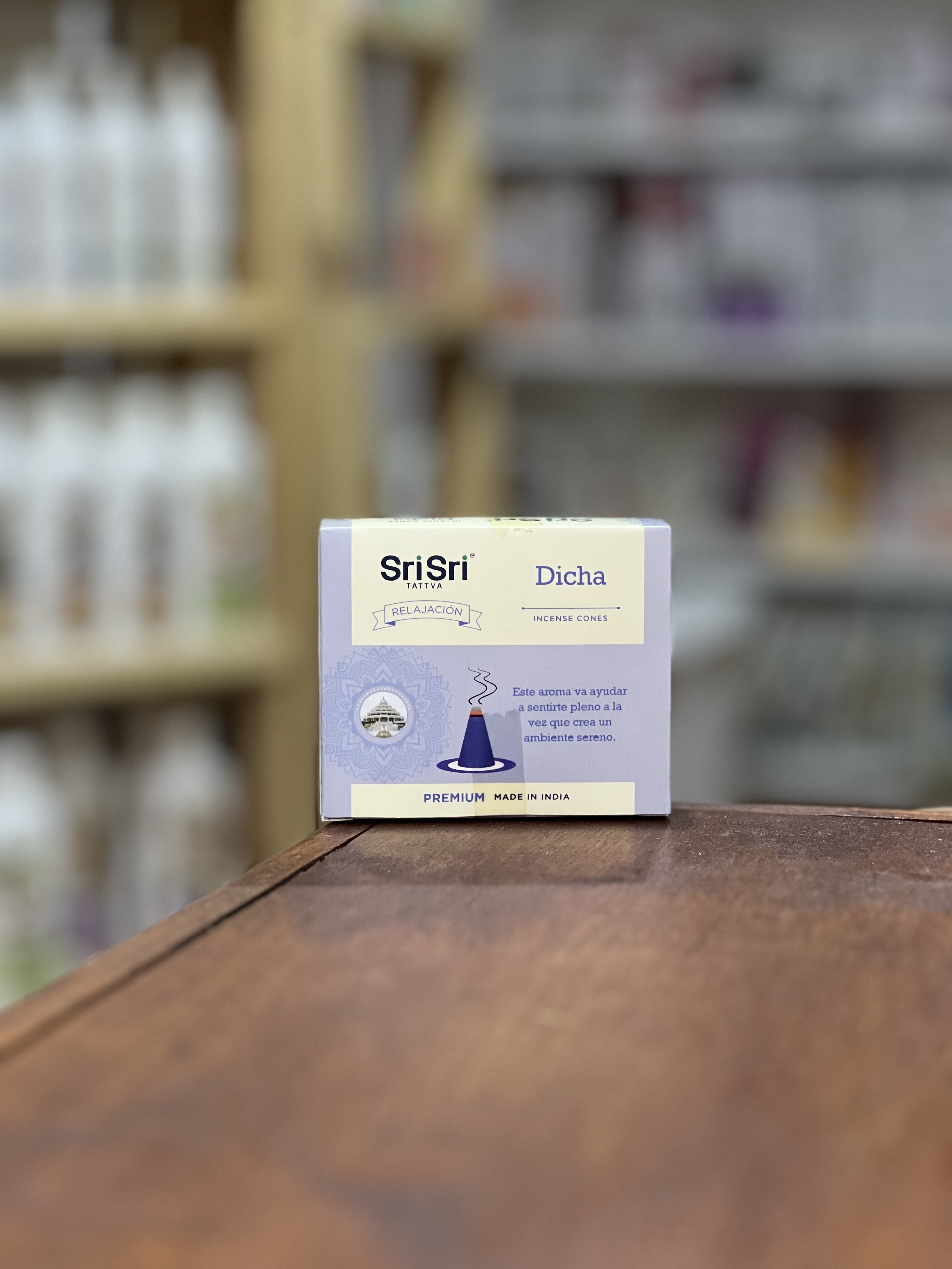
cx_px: 476
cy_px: 634
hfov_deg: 19.1
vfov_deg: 25.3
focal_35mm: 77
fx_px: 2824
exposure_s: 1/33
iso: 320
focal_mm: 9
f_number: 2.8
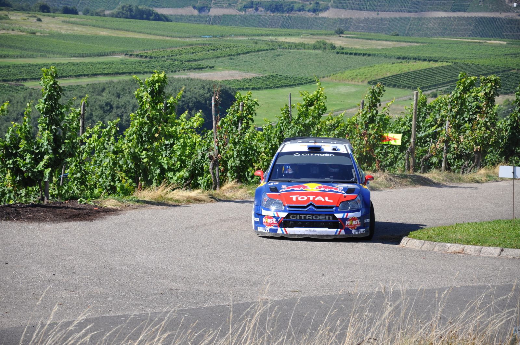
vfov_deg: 8.7
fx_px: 2272
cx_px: 260
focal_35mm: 158
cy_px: 172
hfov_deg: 13.1
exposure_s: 1/500
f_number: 5.6
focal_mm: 105
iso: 200
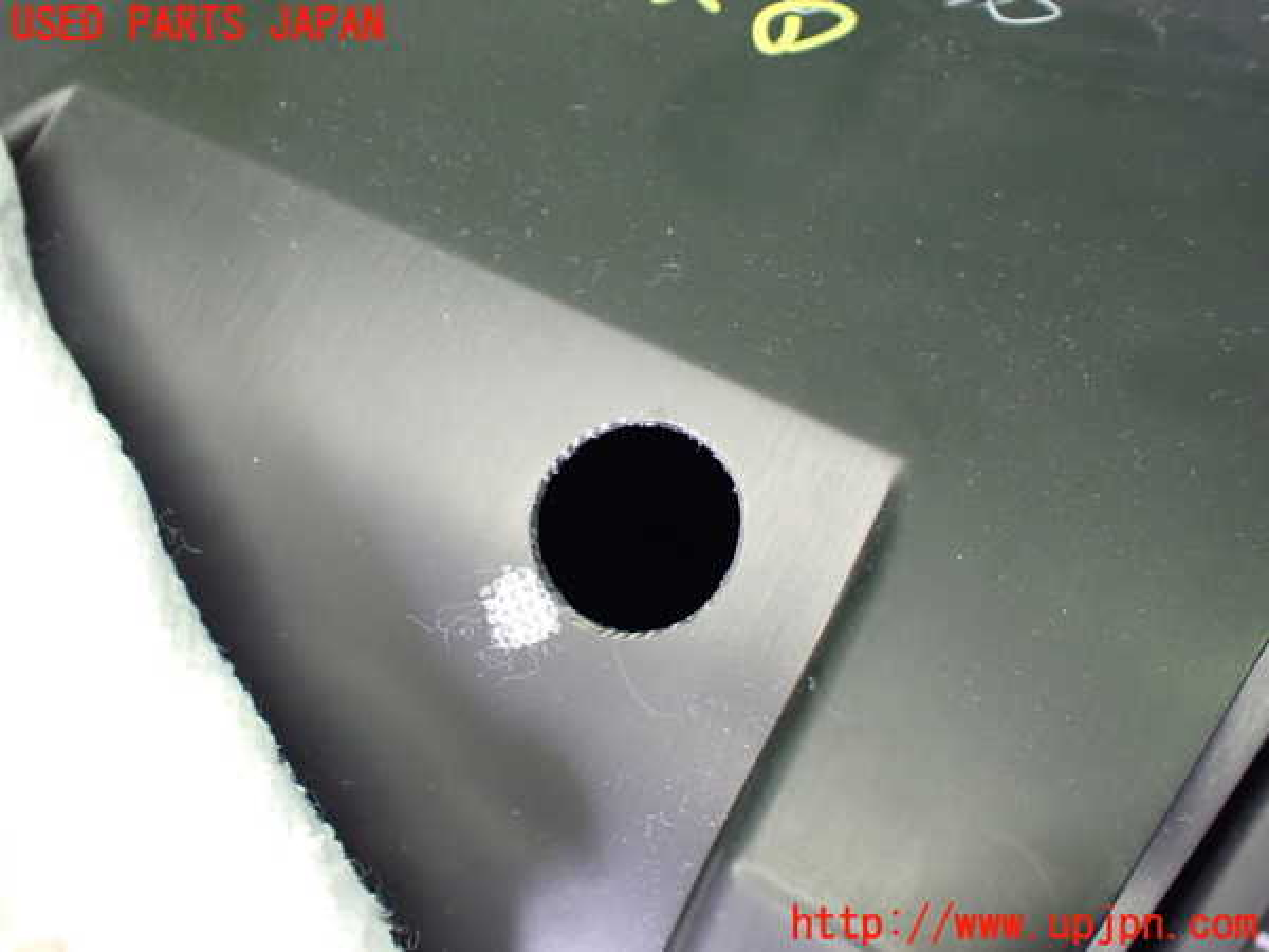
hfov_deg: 60.0
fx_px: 1100
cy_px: 476
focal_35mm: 30
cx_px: 634
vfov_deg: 46.8
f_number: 2.3
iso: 800
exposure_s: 1/80
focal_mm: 5.4
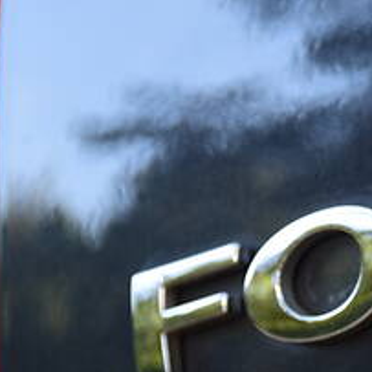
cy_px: 137
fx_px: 4280
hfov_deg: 4.9
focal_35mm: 352
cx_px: 579
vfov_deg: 5.0
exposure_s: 1/100
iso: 400
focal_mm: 70
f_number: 9
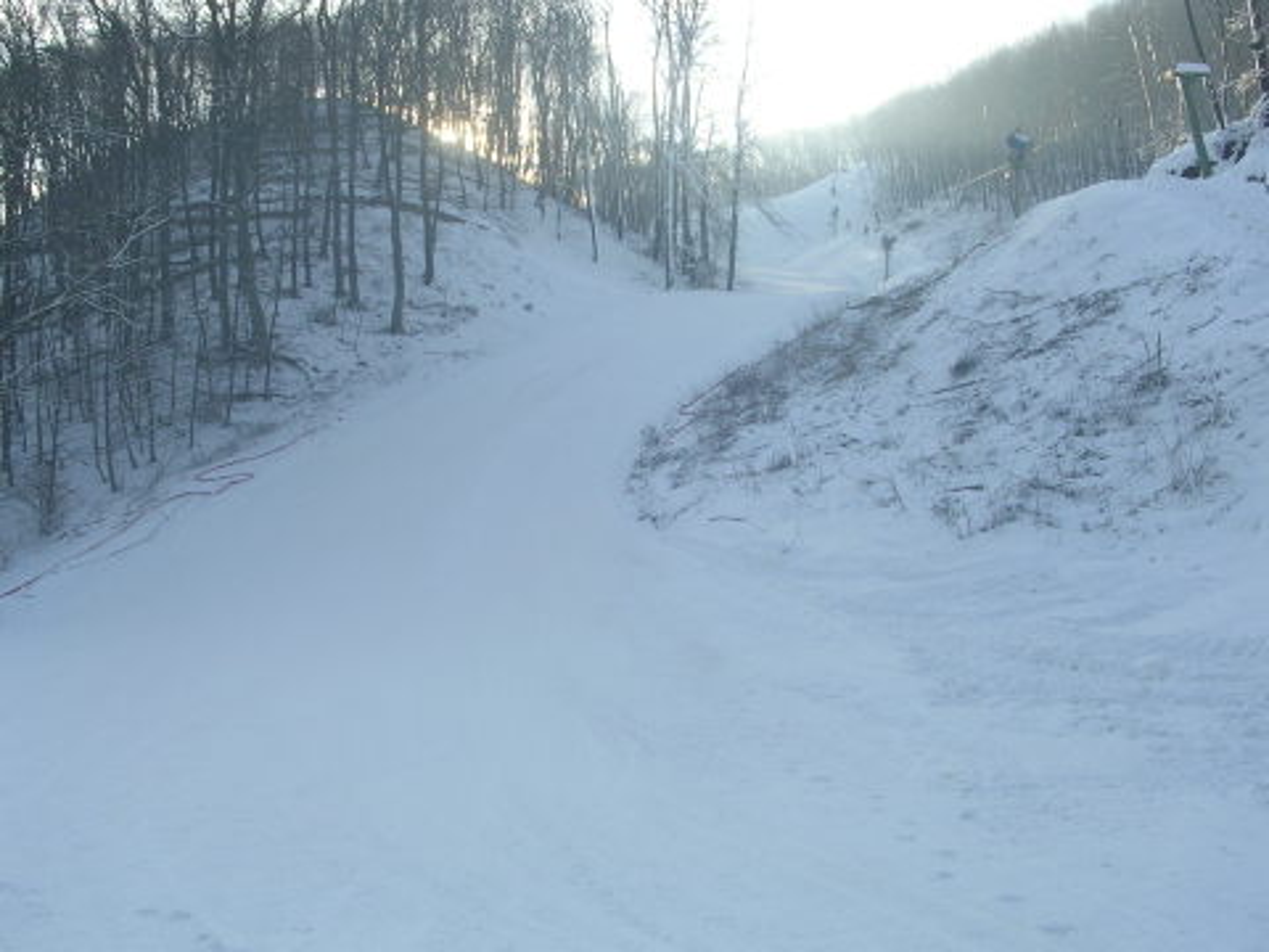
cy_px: 476
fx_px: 1393
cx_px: 634
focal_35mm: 38
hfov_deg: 49.0
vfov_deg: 37.7
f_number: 5.6
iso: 50
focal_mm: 5.8
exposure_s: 1/144
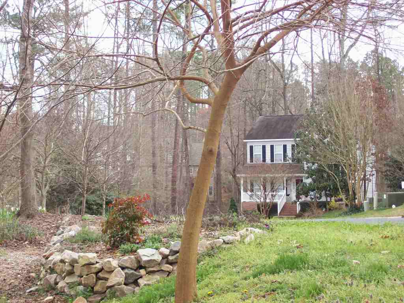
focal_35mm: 70
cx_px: 202
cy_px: 152
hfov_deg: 27.8
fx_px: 817
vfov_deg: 21.0
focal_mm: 11.6
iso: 140
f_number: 3.8
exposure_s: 1/130
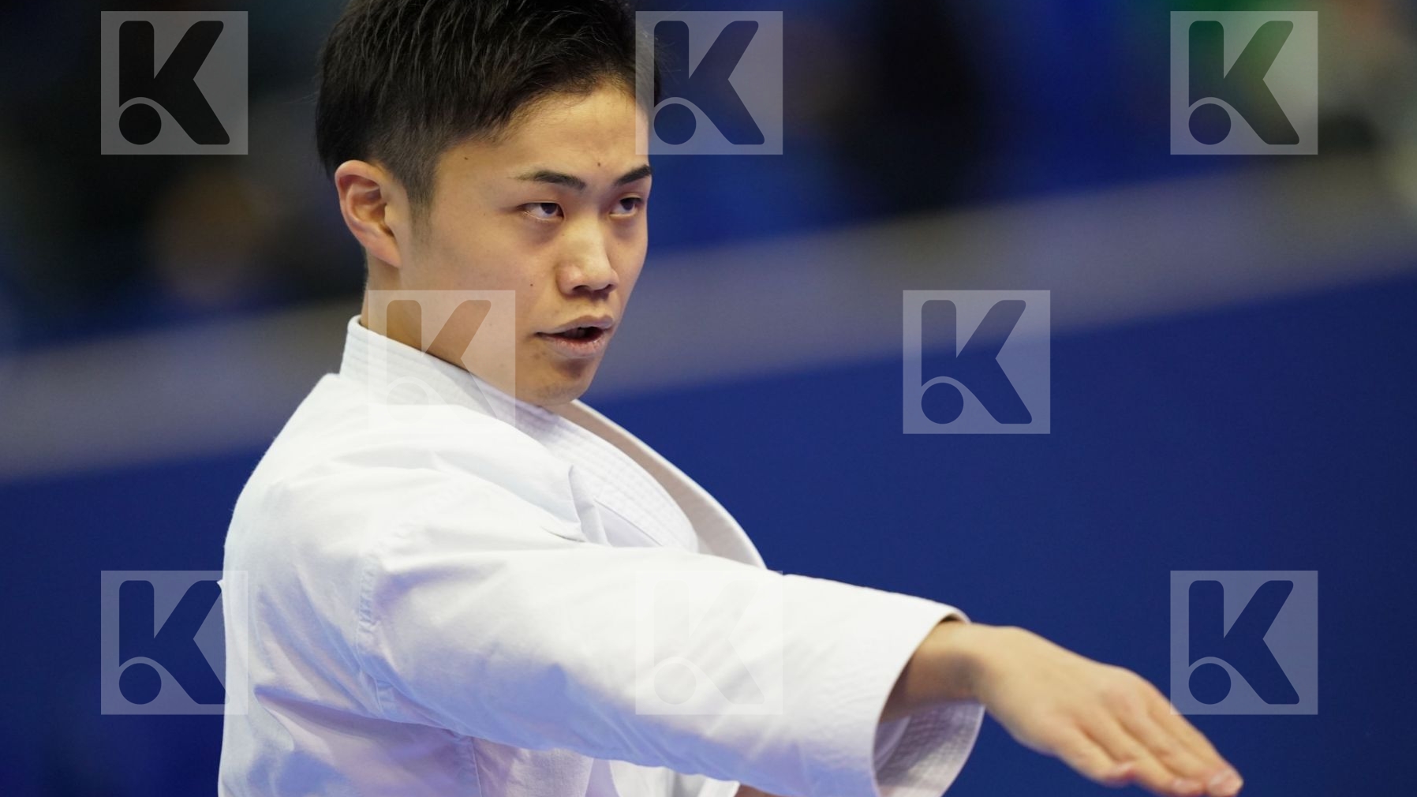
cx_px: 709
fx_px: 15780
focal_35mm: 420
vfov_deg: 2.9
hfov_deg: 5.1
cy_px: 362
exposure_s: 1/500
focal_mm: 400
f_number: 2.8
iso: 2500
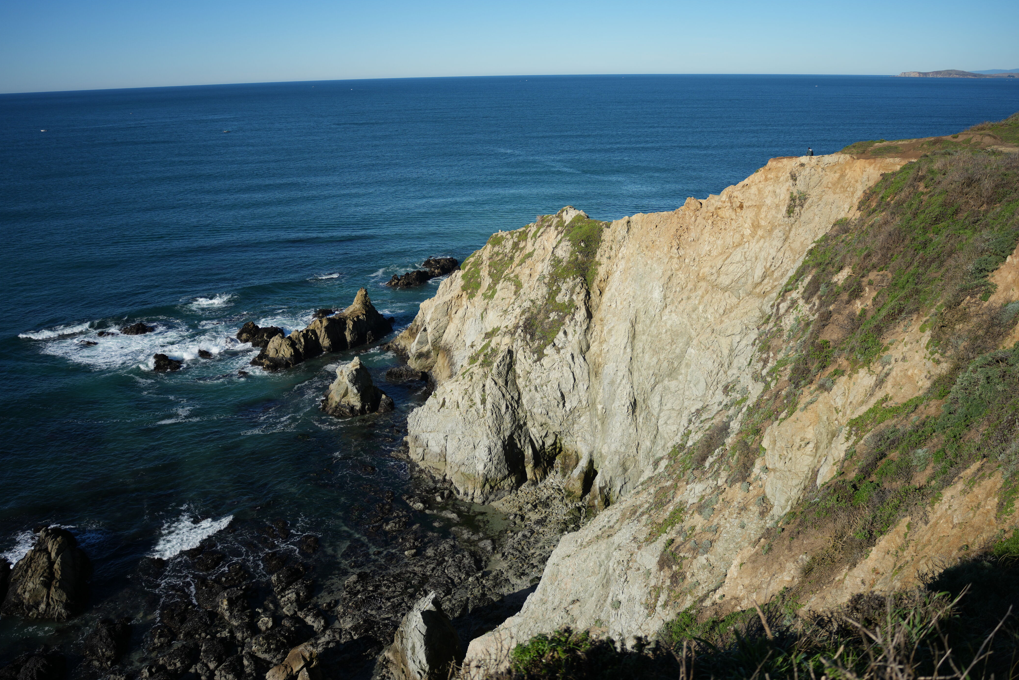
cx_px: 525
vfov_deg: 45.0
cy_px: 335
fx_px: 821
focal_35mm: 29
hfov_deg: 63.6
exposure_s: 1/2000
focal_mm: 28
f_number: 4
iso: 160
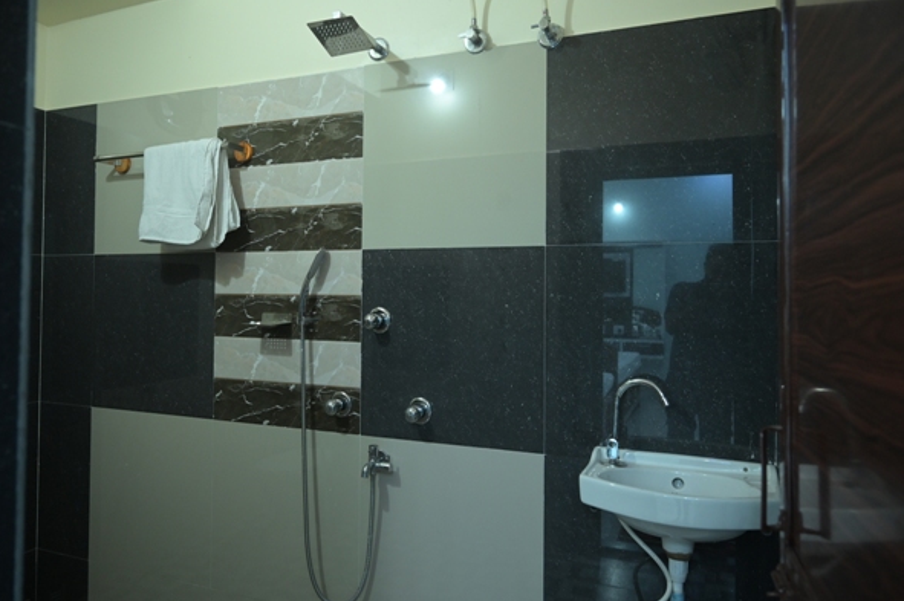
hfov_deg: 69.4
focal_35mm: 26
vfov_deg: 49.5
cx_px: 430
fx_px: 652
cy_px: 283
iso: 3200
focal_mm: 24
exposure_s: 1/100
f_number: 4
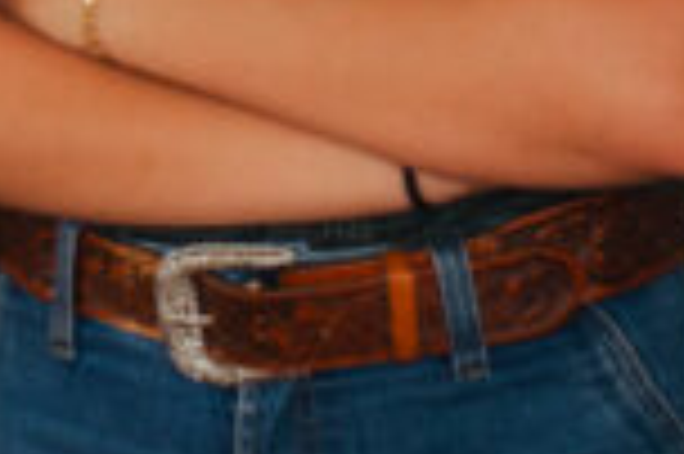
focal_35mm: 337
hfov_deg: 6.0
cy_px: -418
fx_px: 6396
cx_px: -369
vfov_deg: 4.0
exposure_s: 1/125
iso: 1250
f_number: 4.5
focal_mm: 50
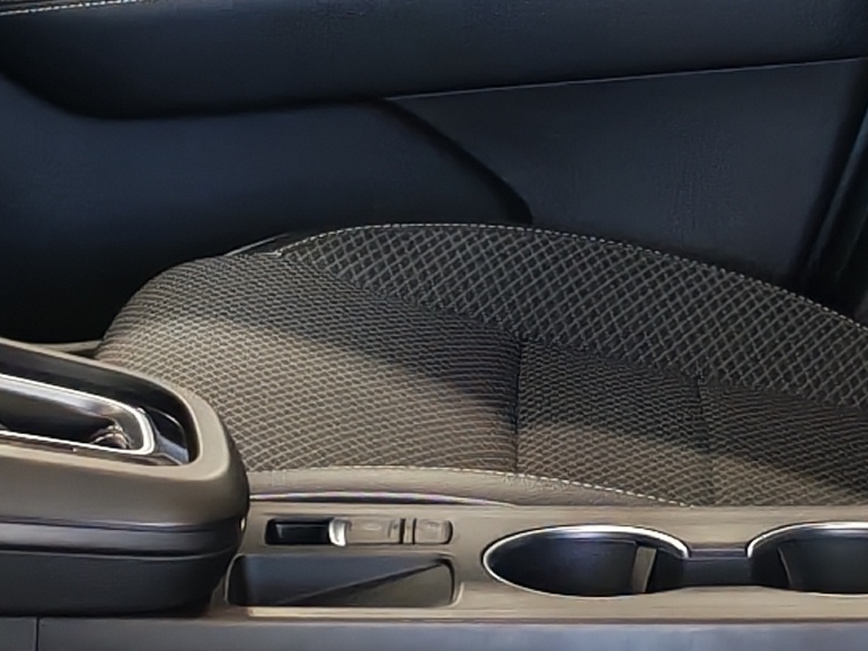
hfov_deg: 10.8
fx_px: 4588
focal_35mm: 183
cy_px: 464
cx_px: 393
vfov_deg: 8.1
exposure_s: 1/100
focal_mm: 6.12
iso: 1000
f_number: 1.9
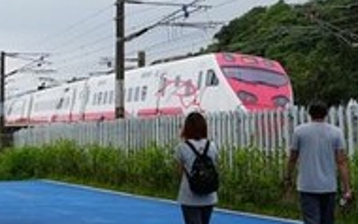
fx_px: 888
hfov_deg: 22.7
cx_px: 128
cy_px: -21
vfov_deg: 14.1
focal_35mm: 91
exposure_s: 1/200
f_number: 8
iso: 160
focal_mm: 20
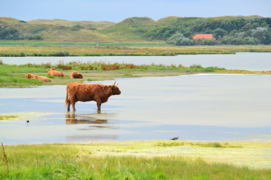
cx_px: 136
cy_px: 90
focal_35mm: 300
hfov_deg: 6.9
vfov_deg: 4.6
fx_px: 2258
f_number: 11
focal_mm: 200
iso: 400
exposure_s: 1/400
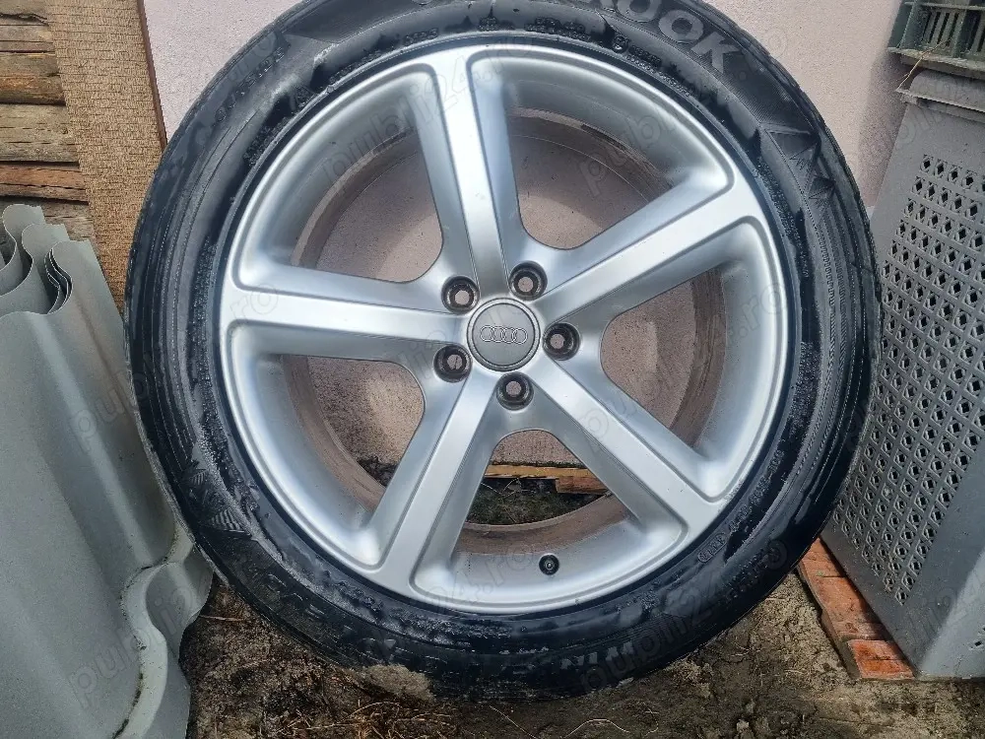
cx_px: 492
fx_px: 740
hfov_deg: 67.3
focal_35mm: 26
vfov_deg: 53.1
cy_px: 370
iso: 50
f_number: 1.8
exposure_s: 1/3333
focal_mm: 5.4
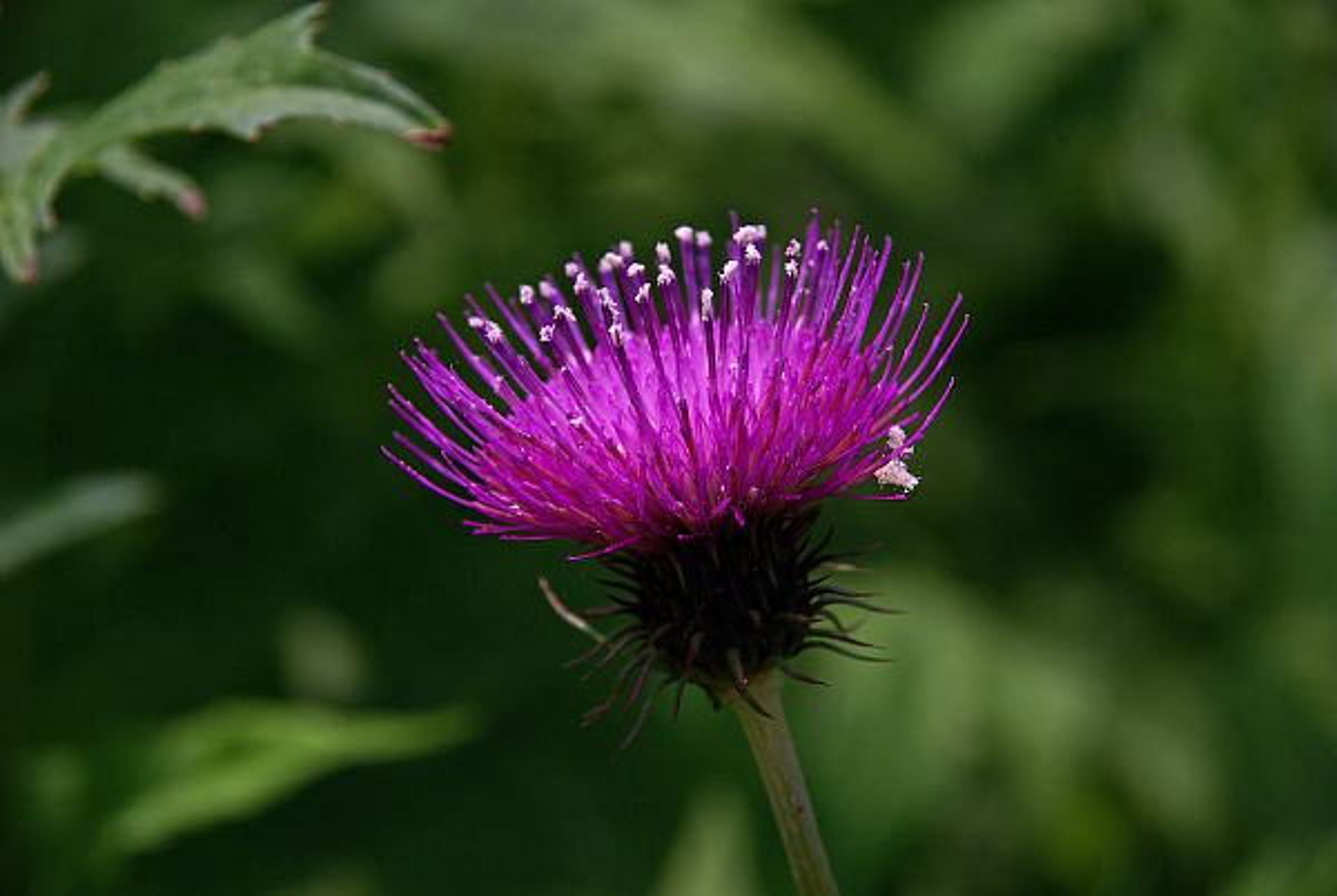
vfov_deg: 7.3
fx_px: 6974
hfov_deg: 11.0
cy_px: 448
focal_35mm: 188
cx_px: 668
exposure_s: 1/125
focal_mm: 125
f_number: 8
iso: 100
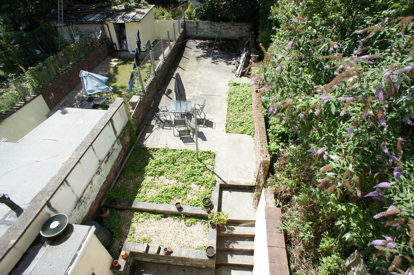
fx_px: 276
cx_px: 207
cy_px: 138
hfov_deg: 73.8
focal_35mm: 24
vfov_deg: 53.1
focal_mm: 16
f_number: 6.3
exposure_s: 1/250
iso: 200
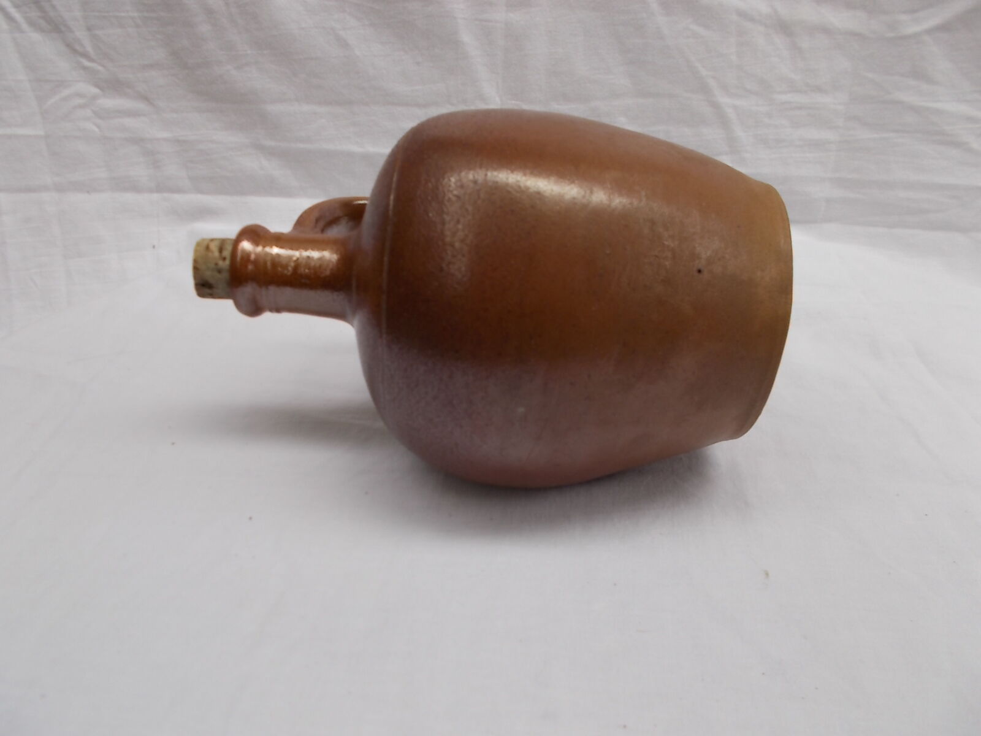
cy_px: 368
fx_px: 737
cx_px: 490
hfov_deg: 67.3
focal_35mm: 26
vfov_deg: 53.1
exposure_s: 1/160
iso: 80
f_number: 3.2
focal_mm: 4.6
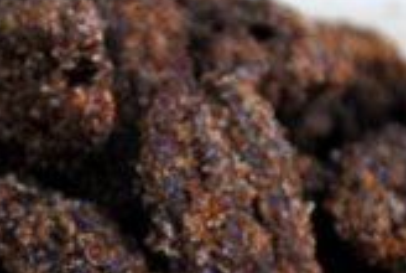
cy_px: 215
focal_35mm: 281
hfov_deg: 7.3
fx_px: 3175
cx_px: -79
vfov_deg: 4.9
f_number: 5.3
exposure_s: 1/100
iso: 200
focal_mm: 48
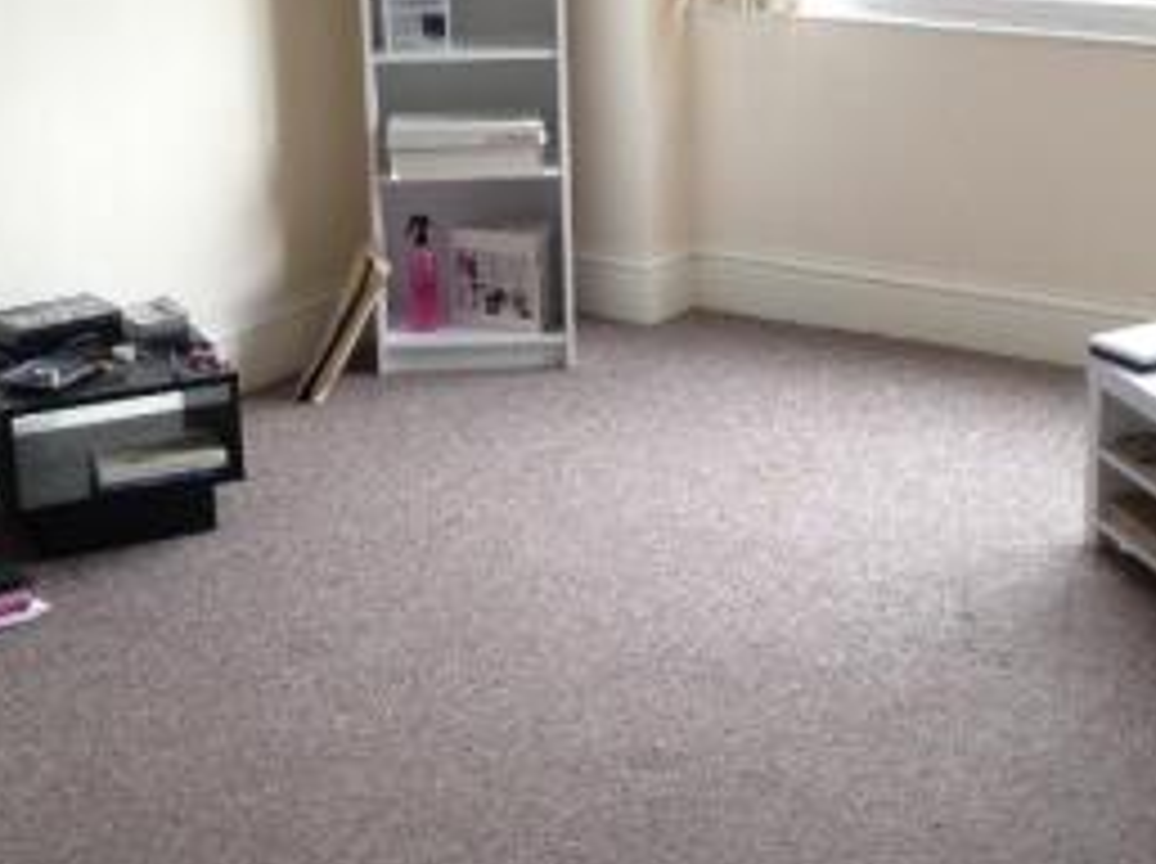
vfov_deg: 19.5
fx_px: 2501
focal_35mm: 75
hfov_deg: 26.0
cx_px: 704
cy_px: 227
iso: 50
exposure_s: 1/20
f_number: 2.4
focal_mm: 4.12
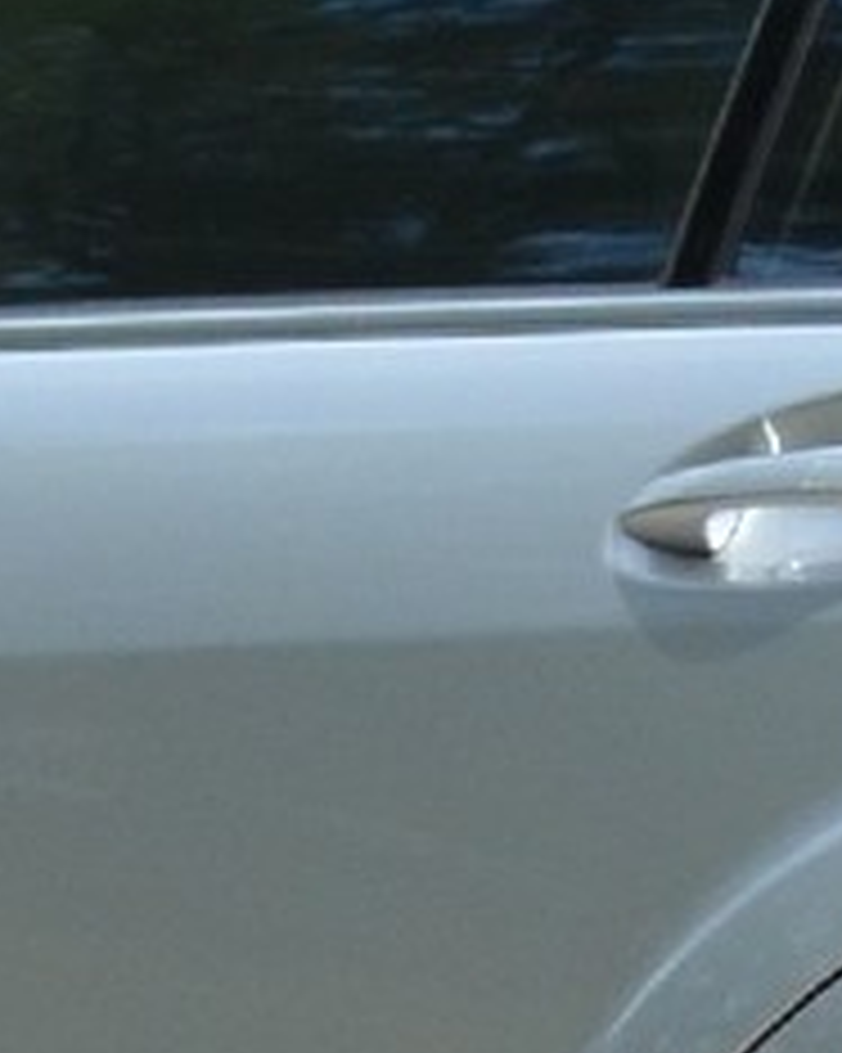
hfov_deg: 1.5
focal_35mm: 1050
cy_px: 819
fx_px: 32729
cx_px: 1342
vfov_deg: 1.8
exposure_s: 1/1600
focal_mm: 70
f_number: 6.3
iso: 400
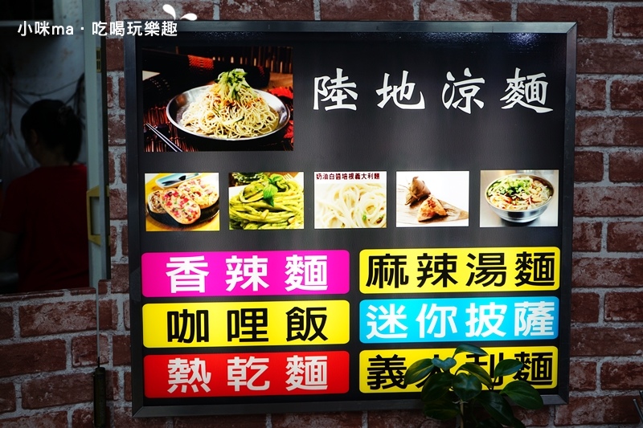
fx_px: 875
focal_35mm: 49
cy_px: 214
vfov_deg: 27.5
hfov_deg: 40.4
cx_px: 322
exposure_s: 1/60
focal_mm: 49
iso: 200
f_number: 4.5
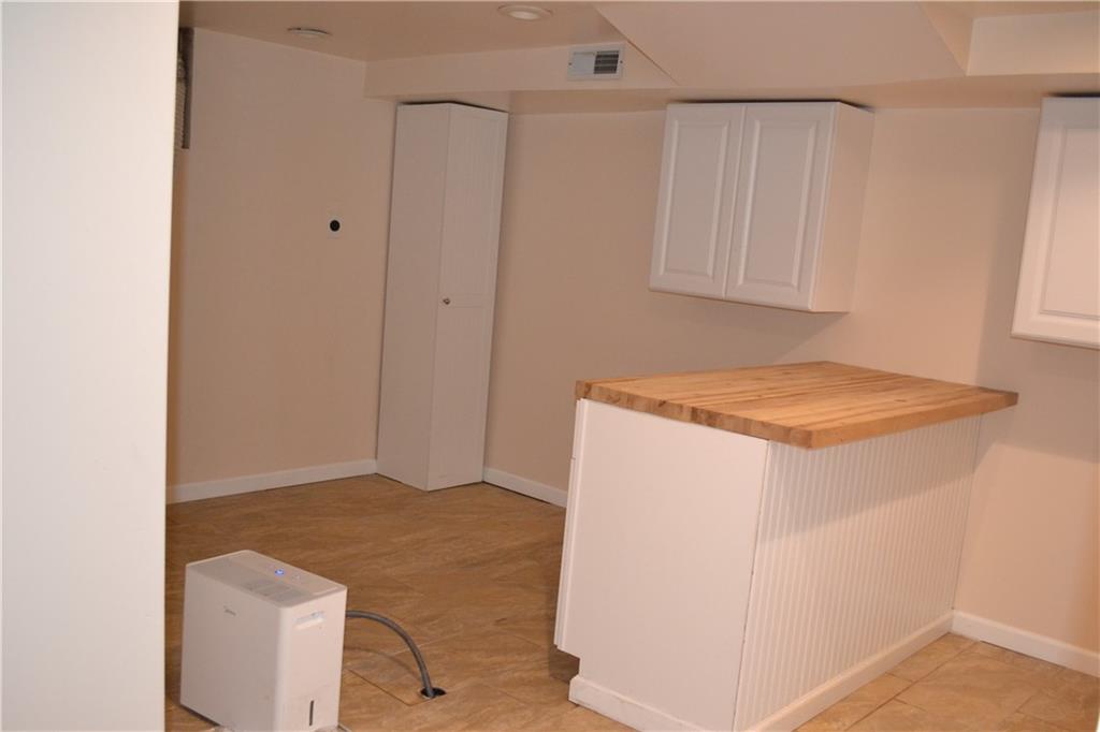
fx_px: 1008
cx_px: 550
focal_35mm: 33
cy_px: 366
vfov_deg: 39.9
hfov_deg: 57.2
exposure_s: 1/60
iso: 1800
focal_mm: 22
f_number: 3.8
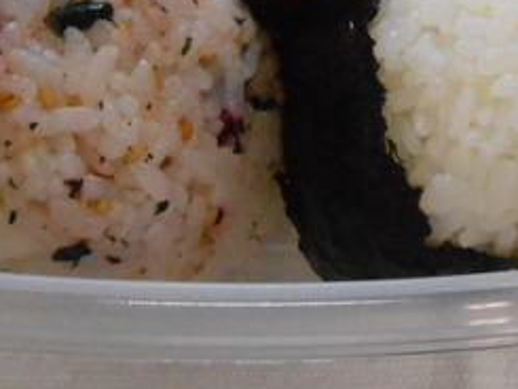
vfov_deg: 19.9
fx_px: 1018
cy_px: -114
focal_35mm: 68
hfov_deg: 28.0
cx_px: 402
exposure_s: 1/125
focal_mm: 4.6
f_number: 3.5
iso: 800
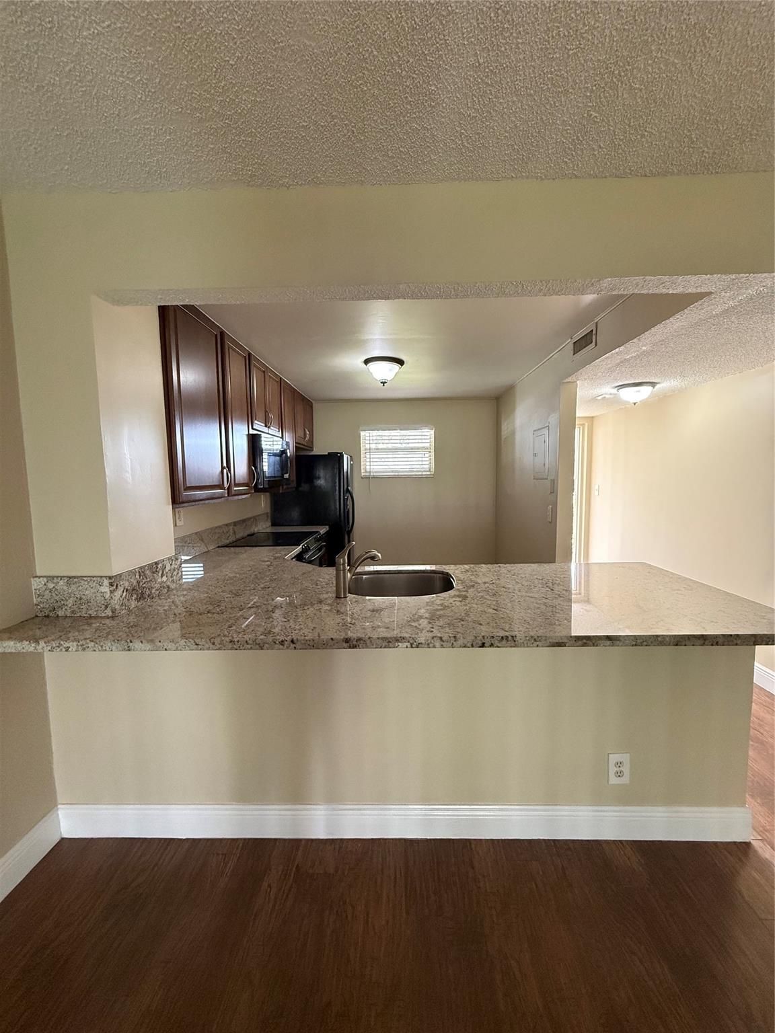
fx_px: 418
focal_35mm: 14
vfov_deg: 102.1
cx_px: 388
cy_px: 516
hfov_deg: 85.7
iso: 640
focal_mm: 2.22
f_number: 2.2
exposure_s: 1/120
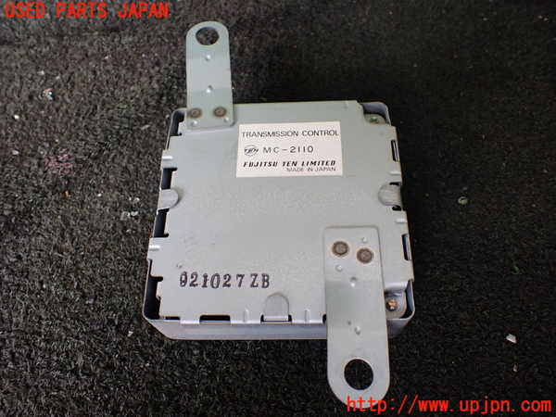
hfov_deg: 60.0
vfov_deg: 46.8
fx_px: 482
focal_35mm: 30
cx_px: 278
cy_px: 208
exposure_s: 1/125
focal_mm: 5.4
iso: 250
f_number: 2.3
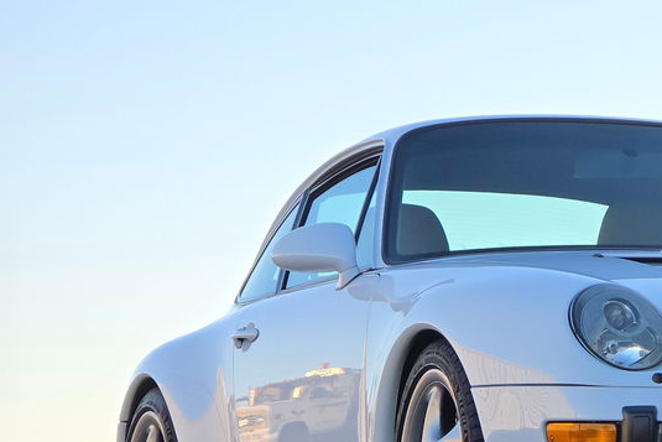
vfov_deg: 6.0
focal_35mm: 229
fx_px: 4212
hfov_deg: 8.9
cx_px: 630
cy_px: 437
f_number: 3.4
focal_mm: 18.6
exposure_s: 1/289
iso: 64
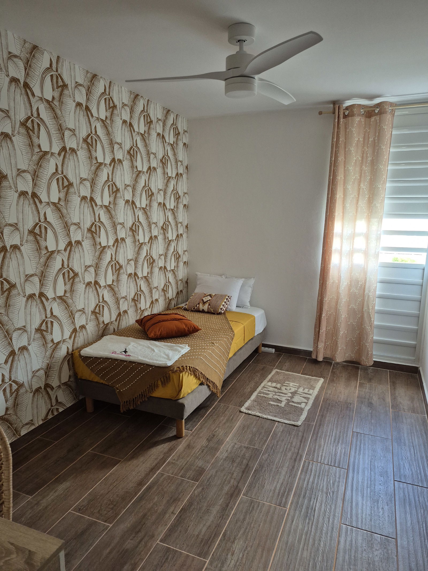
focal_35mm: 23
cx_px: 214
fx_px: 379
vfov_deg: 73.9
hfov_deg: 58.9
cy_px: 286
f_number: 1.8
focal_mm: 5.4
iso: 400
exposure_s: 1/100
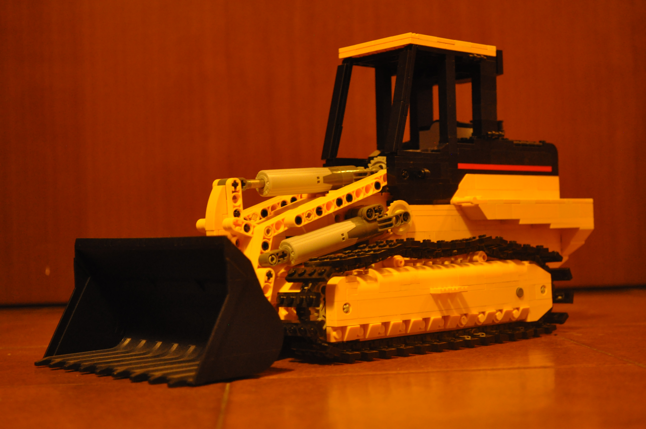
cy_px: 214
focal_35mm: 60
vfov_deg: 22.6
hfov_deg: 33.4
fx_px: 1075
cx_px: 323
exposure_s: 1/2.5
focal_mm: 40
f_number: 5.3
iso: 1600
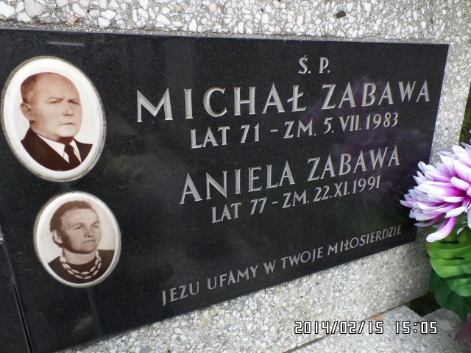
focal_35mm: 23
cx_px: 236
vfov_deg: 58.9
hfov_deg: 73.9
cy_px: 176
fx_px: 313
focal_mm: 4.1
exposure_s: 1/90
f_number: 3.5
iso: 100
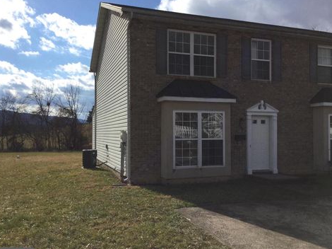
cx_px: 167
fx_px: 316
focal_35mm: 33
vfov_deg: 42.9
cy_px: 129
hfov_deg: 55.4
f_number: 2.4
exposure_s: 1/2632
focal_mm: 3.3
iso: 25
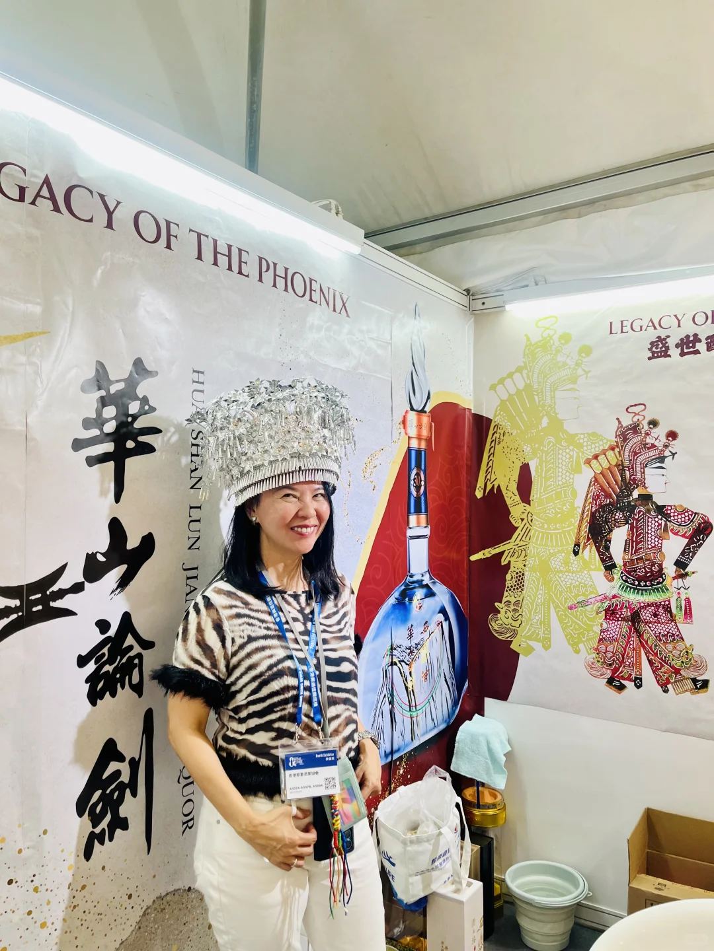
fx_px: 715
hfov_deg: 53.1
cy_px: 476
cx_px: 357
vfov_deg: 67.3
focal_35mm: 26
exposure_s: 1/100
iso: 50
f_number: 1.6
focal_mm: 5.1
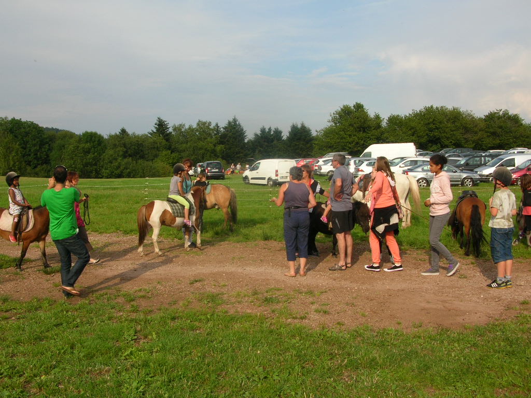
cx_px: 266
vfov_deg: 40.7
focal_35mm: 35
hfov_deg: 52.6
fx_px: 537
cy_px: 199
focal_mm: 5.8
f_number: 5.6
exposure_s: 1/213
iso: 50
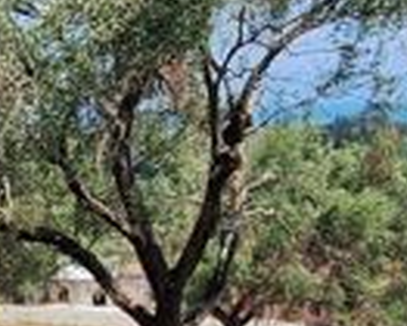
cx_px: 5
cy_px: 335
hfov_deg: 26.5
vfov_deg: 21.6
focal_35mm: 68
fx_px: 820
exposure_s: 1/1244
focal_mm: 1.74
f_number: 2.2
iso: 40
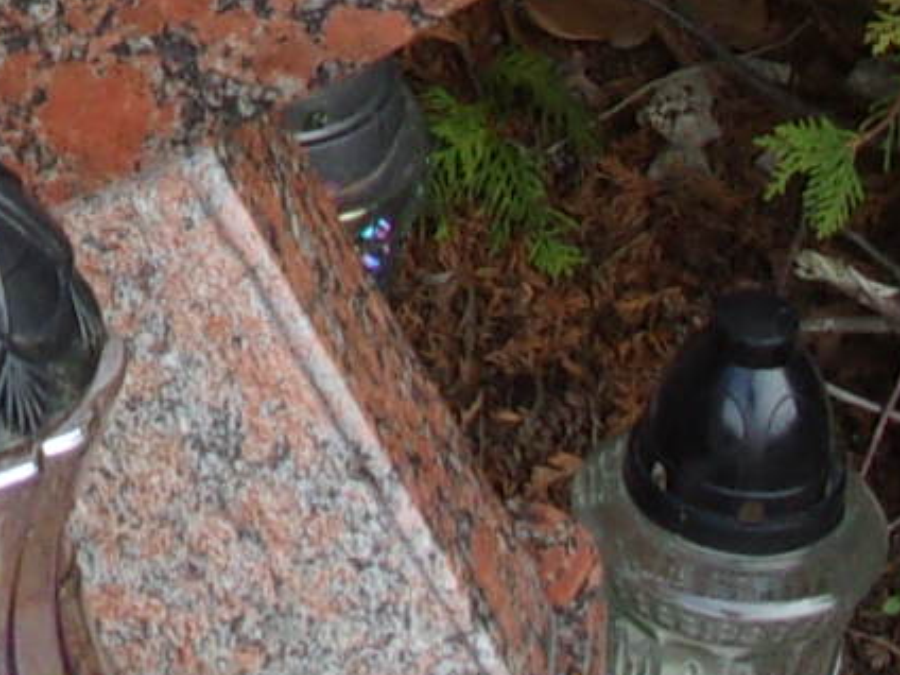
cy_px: -609
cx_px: -539
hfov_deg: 11.0
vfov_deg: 8.3
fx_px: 4446
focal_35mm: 171
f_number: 3.9
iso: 80
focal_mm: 5.1
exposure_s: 1/120
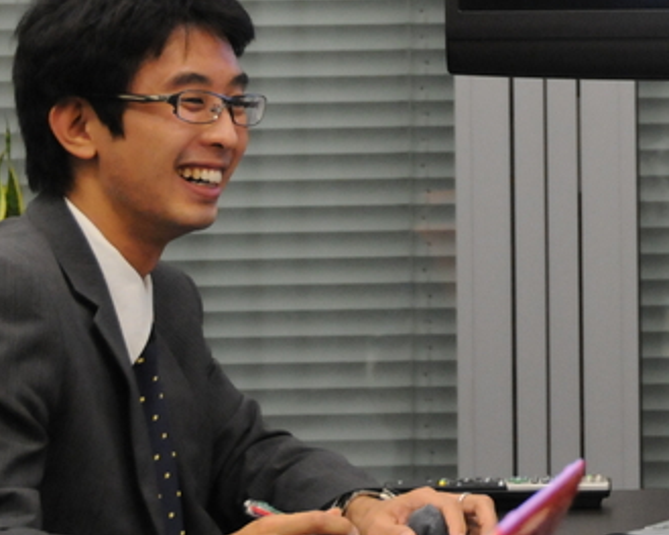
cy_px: -63
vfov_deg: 7.3
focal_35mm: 210
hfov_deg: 9.1
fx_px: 4157
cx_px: 746
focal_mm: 48
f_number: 4.5
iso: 1600
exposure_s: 1/80
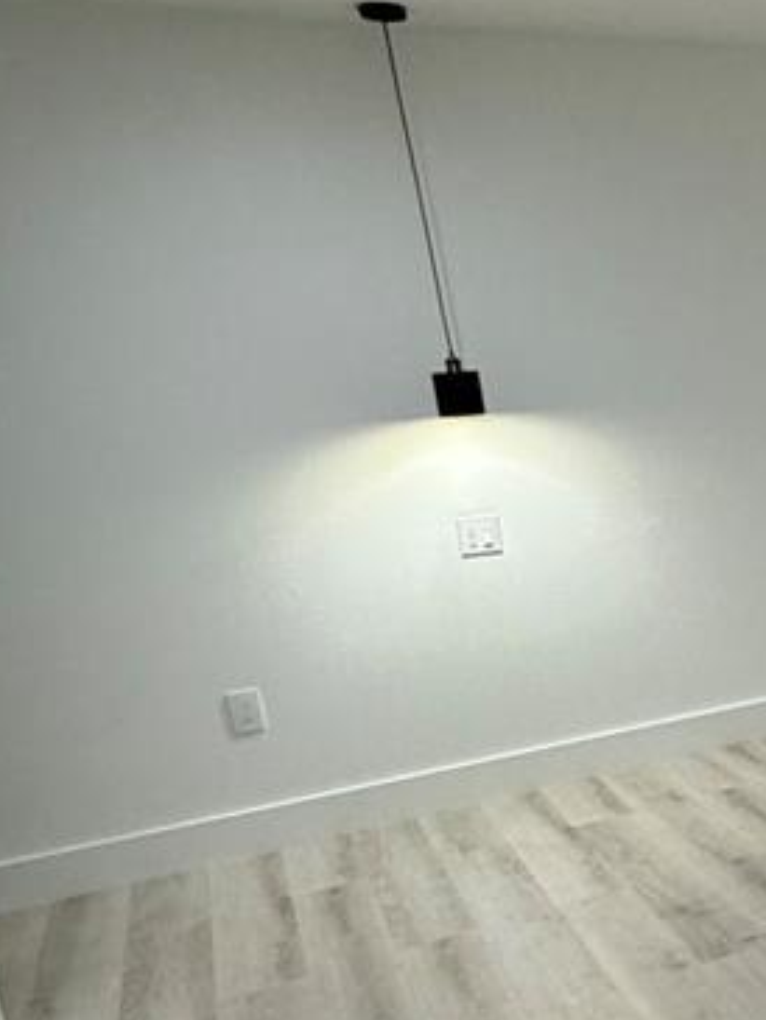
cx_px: 1135
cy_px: 673
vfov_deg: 40.7
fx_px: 1356
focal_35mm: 46
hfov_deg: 24.7
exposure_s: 1/120
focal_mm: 2.22
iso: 320
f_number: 2.2
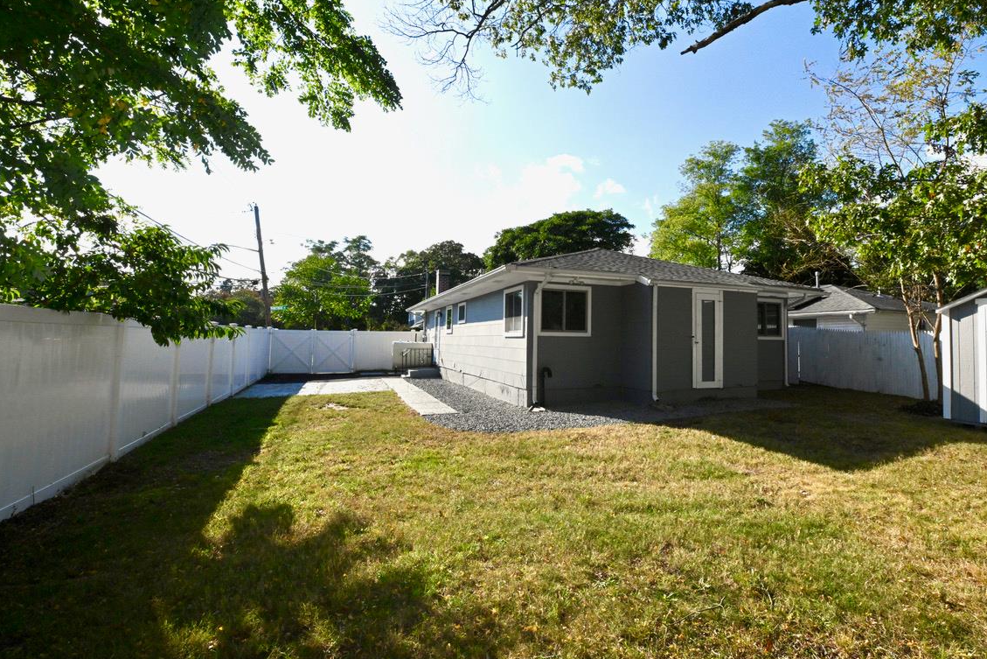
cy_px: 311
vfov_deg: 70.4
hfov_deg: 92.8
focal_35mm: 17
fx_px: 466
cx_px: 558
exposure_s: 1/640
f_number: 22
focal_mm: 15
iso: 1600
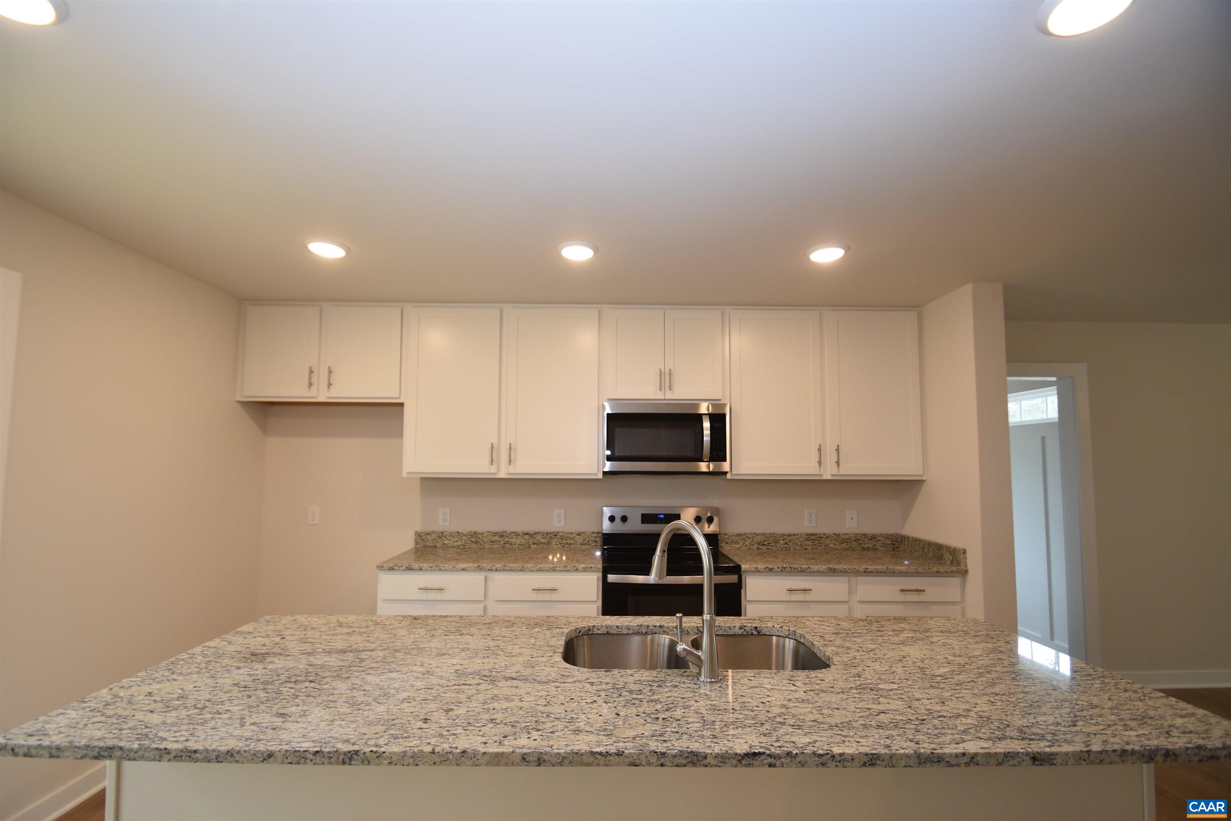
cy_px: 410
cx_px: 616
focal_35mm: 15
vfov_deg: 77.3
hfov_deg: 100.4
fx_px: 513
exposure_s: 1/60
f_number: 4
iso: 250
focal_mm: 10
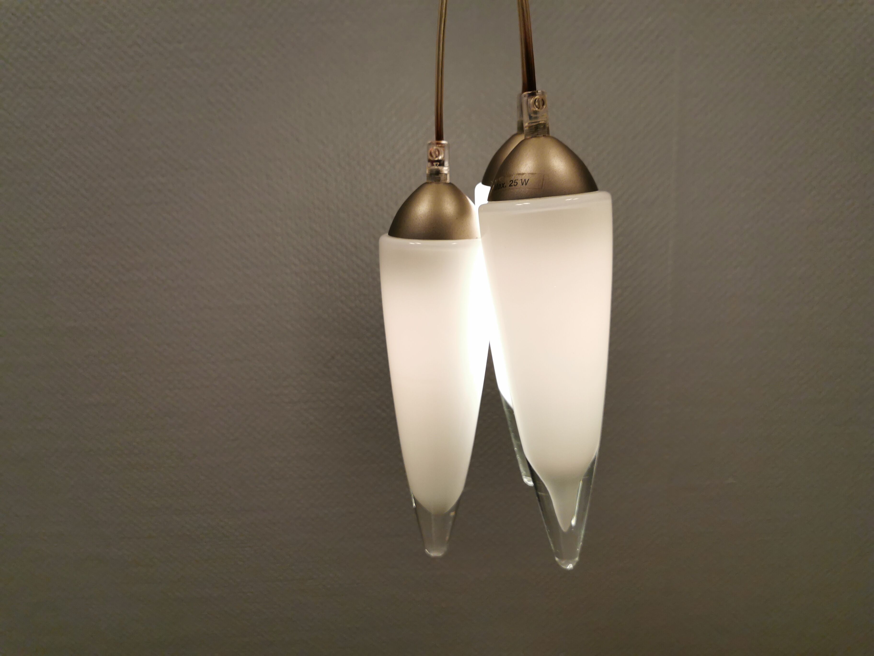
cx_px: 437
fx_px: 682
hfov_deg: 65.3
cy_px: 328
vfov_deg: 51.4
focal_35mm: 27
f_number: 1.6
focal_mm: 5.56
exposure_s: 1/100
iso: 100
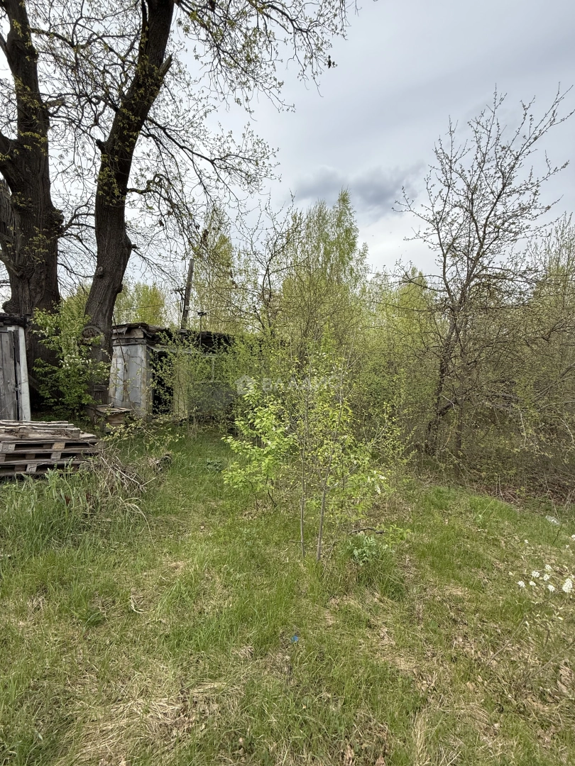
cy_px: 383
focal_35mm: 14
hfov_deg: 85.7
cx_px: 288
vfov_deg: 102.1
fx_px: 310
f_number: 2.2
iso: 50
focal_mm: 2.22
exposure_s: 1/942
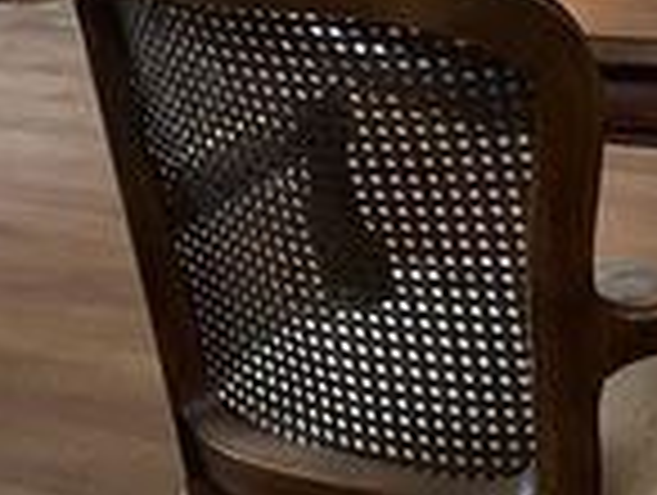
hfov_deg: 21.1
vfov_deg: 14.9
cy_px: -340
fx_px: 1692
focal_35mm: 89
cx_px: 680
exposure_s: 1/60
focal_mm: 4.2
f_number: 1.6
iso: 320
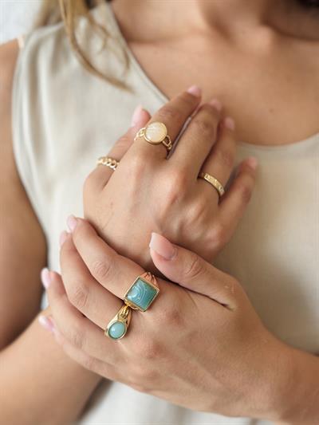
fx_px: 590
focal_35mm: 48
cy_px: 212
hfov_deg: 30.3
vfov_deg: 39.6
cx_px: 160
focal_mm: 6.76
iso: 125
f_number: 1.78
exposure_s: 1/50
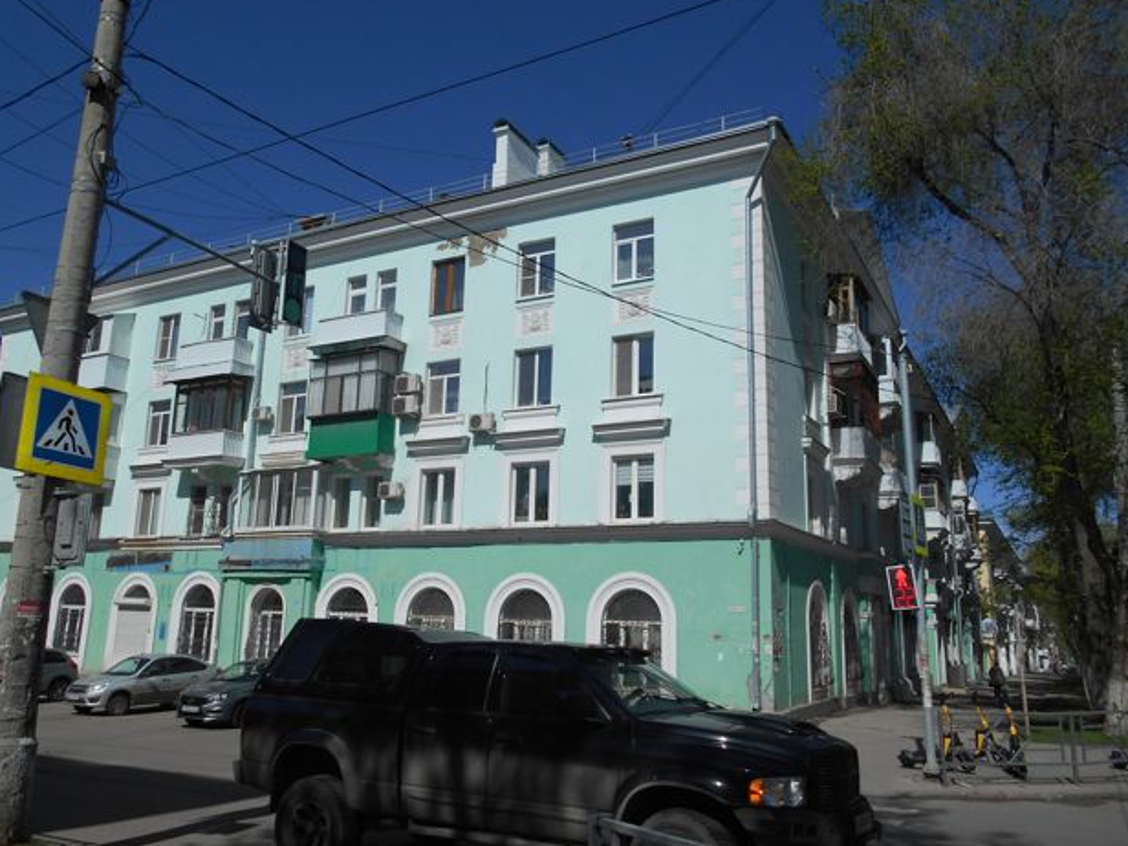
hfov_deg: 65.3
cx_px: 555
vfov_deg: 51.4
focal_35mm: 27
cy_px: 414
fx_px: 880
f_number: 8
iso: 80
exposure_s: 1/500
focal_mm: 4.6
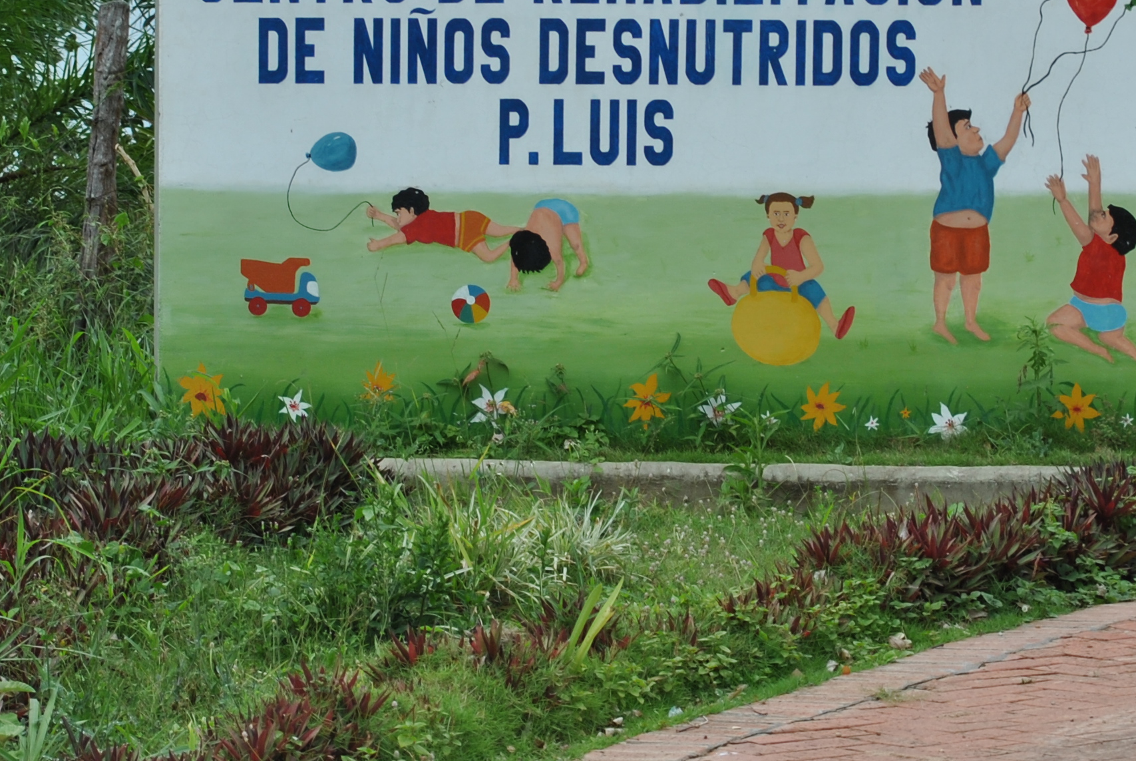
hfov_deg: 11.0
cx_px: 697
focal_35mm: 187
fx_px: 5913
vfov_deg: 7.4
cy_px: 222
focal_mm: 55
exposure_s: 1/200
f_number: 7.1
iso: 100
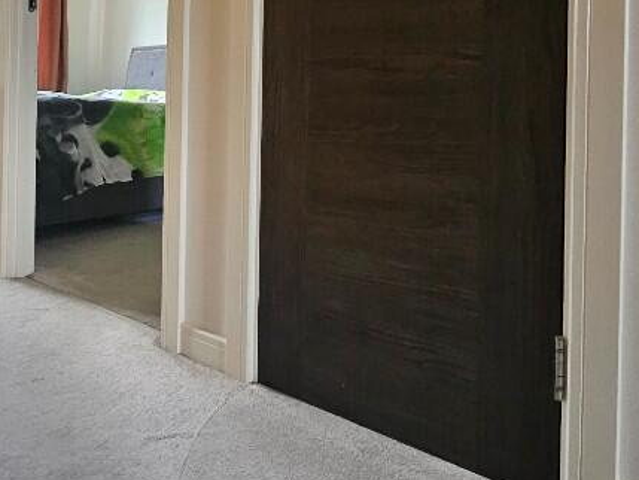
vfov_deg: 43.6
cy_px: 106
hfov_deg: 57.1
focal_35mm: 31
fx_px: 572
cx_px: 213
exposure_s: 1/33.3
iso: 640
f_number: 2.2
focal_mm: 1.74
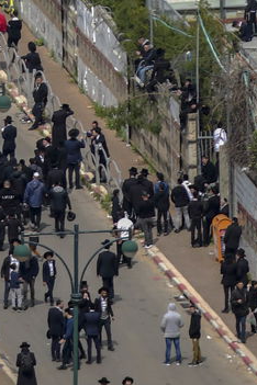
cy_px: -595
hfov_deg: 1.1
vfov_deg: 1.7
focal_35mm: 1198
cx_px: -120
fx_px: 12828
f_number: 4
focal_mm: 200
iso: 31
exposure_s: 1/320
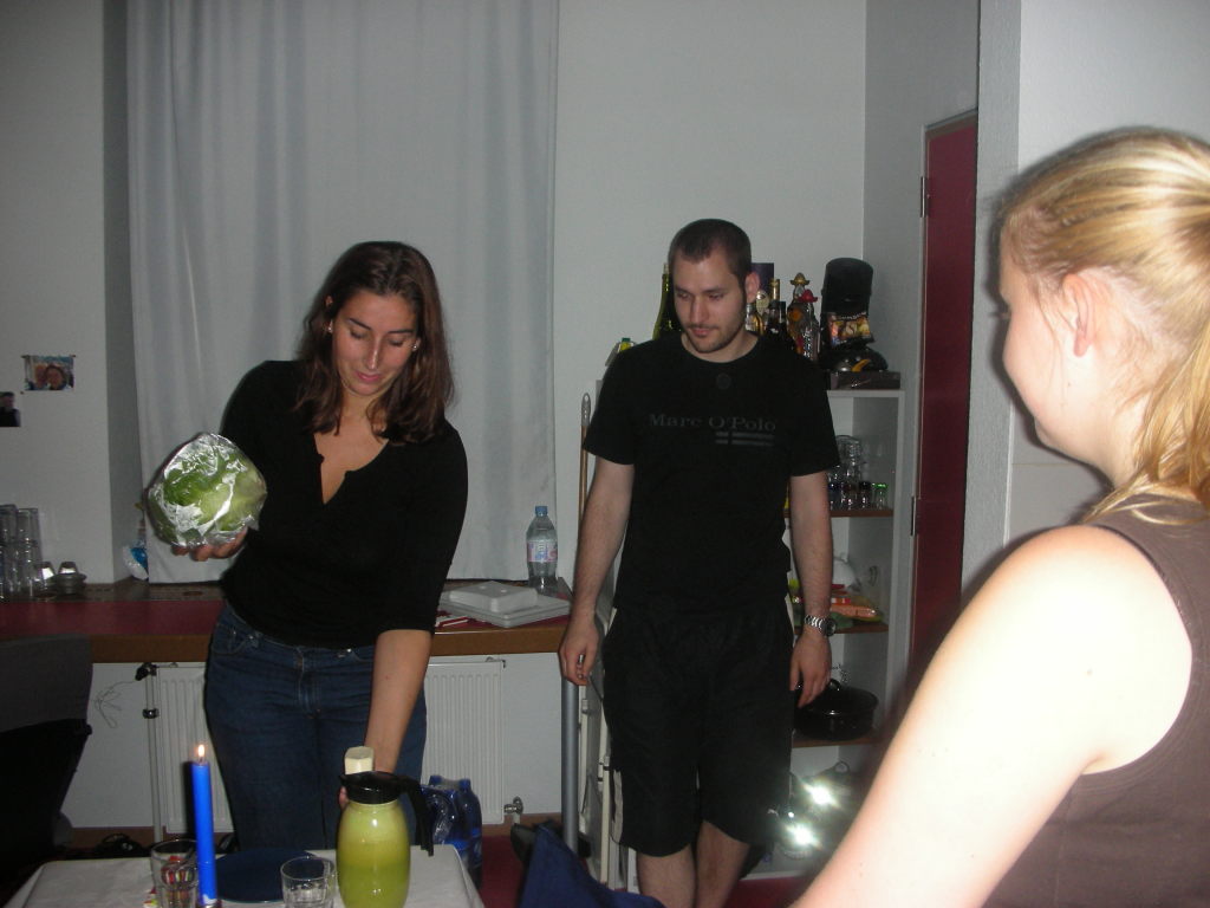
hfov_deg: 52.6
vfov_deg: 40.7
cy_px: 454
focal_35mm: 35
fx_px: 1223
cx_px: 605
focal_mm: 5.8
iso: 123
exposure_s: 1/60.1
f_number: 3
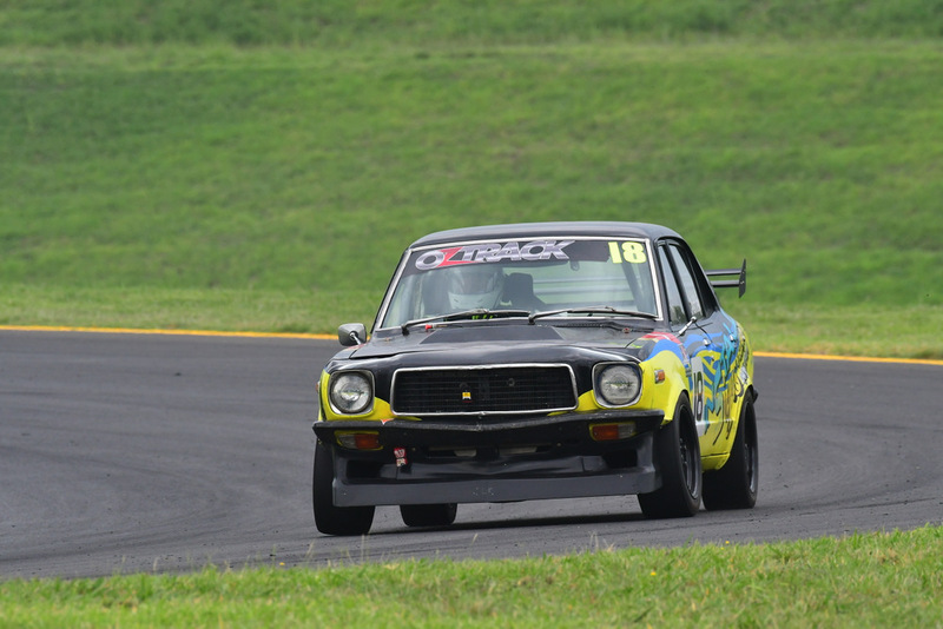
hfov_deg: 3.3
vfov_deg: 2.2
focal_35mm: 630
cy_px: 314
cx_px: 472
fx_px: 16508
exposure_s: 1/640
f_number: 10
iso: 1000
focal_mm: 420
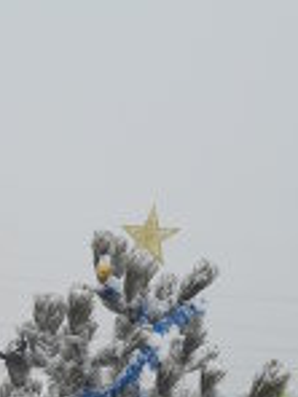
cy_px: 394
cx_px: -20
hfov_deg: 9.4
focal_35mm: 157
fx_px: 1802
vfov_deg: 12.4
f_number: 5.3
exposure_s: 1/100
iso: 80
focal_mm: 12
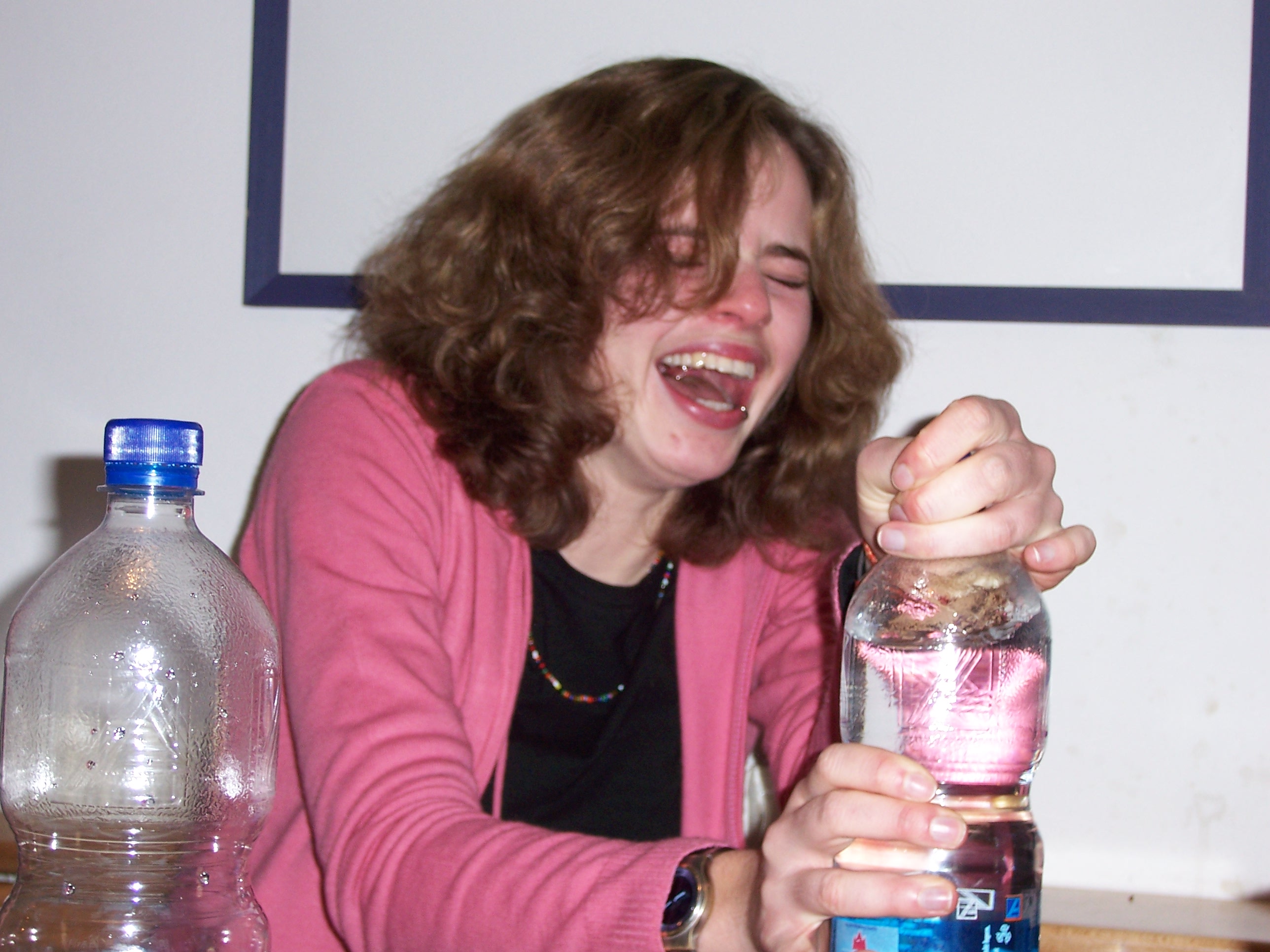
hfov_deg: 27.8
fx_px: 2568
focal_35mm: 70
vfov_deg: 21.0
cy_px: 476
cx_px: 635
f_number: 3.8
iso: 100
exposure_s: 1/100
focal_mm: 12
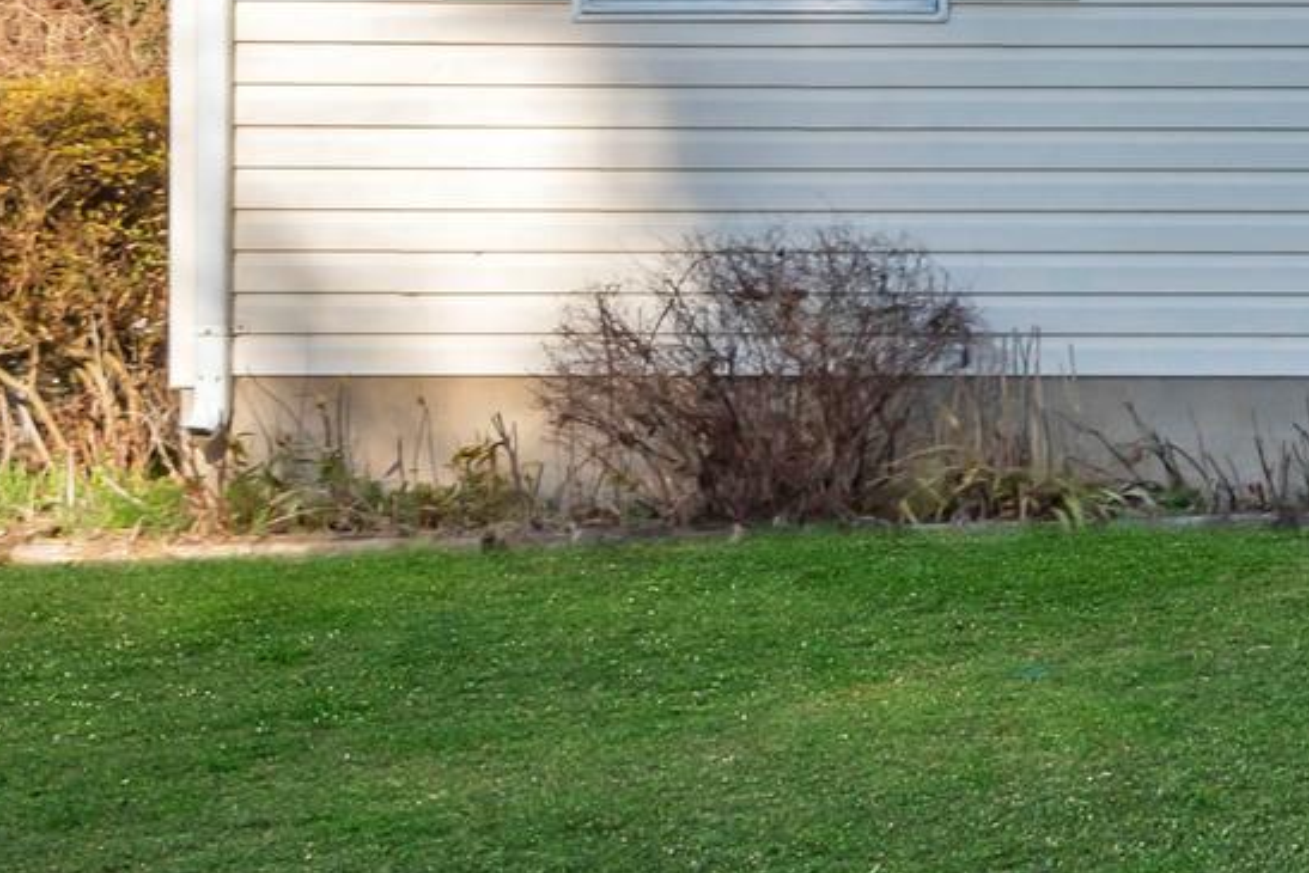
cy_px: 142
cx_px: 2151
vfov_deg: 11.8
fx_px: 4219
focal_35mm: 116
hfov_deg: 15.7
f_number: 9
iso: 400
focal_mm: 31
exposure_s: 1/1250
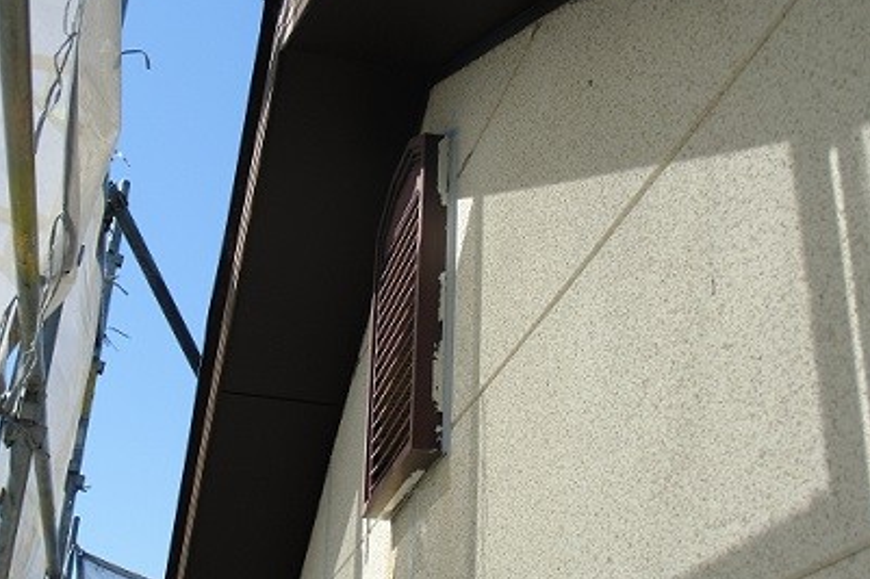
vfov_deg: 27.0
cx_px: 436
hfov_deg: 39.6
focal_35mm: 50
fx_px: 1208
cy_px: 271
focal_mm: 8.29
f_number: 4.2
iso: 64
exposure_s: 1/320
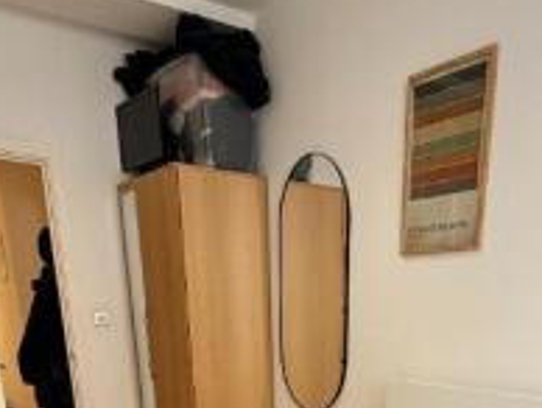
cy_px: 594
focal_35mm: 42
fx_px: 658
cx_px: 351
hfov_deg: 44.2
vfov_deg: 26.3
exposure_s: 1/121
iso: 250
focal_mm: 2.22
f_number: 2.2
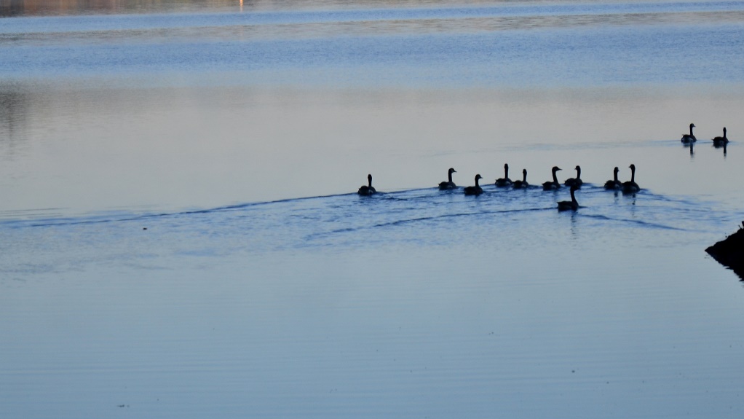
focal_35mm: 258
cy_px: 172
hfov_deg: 8.4
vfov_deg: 4.7
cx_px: 395
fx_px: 5086
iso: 200
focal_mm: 105
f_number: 5.6
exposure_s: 1/400
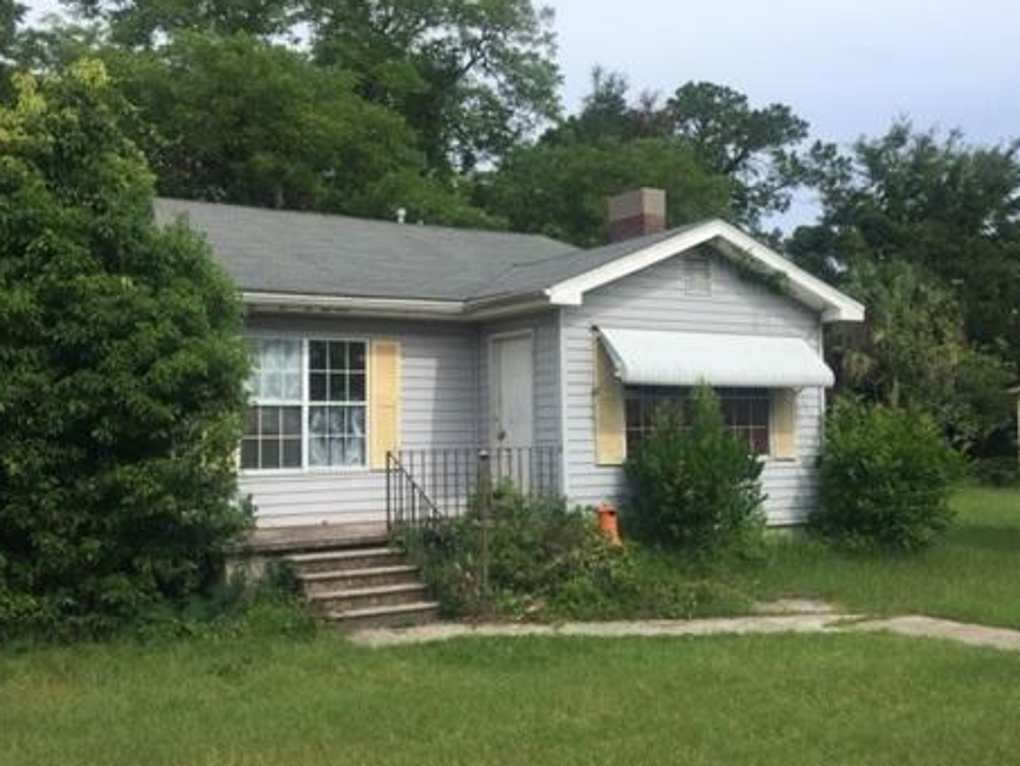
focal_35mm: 41
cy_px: 385
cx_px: 513
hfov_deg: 45.8
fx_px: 1208
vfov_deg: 35.2
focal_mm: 4.15
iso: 32
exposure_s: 1/1883
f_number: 2.2
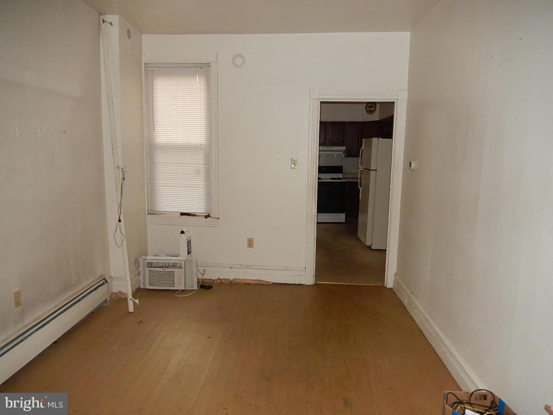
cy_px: 208
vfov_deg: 54.9
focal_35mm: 25
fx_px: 399
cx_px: 276
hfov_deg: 69.4
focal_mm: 4.5
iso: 320
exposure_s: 1/30
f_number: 3.4
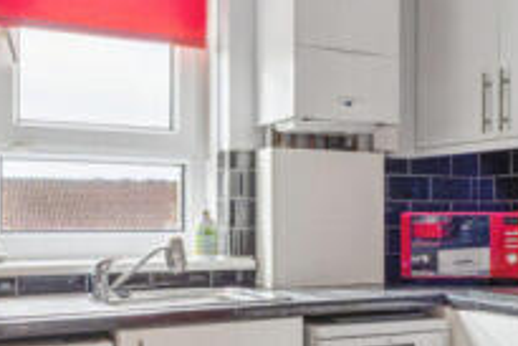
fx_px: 757
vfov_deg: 25.7
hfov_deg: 36.8
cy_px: 221
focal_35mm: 53
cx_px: 390
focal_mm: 11
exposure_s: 1/60
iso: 1600
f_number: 8
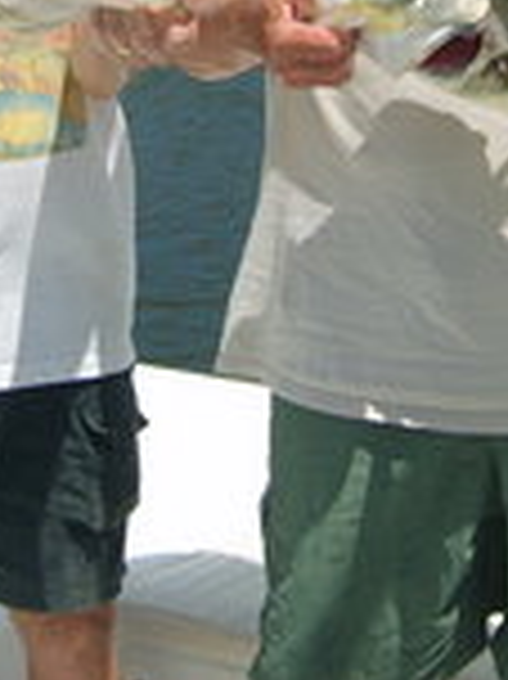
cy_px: 14
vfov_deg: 20.5
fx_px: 1822
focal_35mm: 93
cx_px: 225
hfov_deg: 15.9
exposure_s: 1/250
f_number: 7.1
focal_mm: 5.8
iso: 50
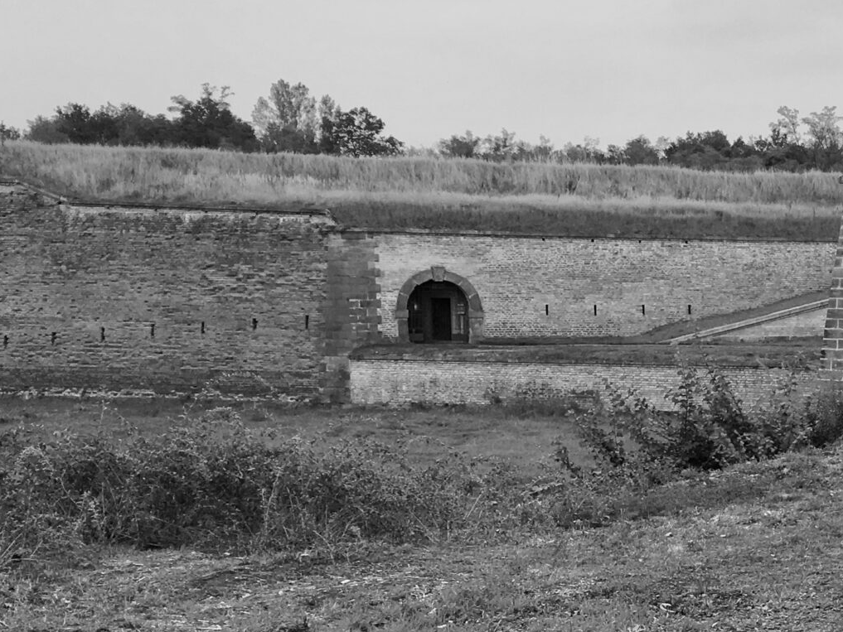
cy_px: 417
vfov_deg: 20.1
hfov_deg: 24.3
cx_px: 999
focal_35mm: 73
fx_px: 1778
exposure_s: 1/148
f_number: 2.2
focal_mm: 4.15
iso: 25
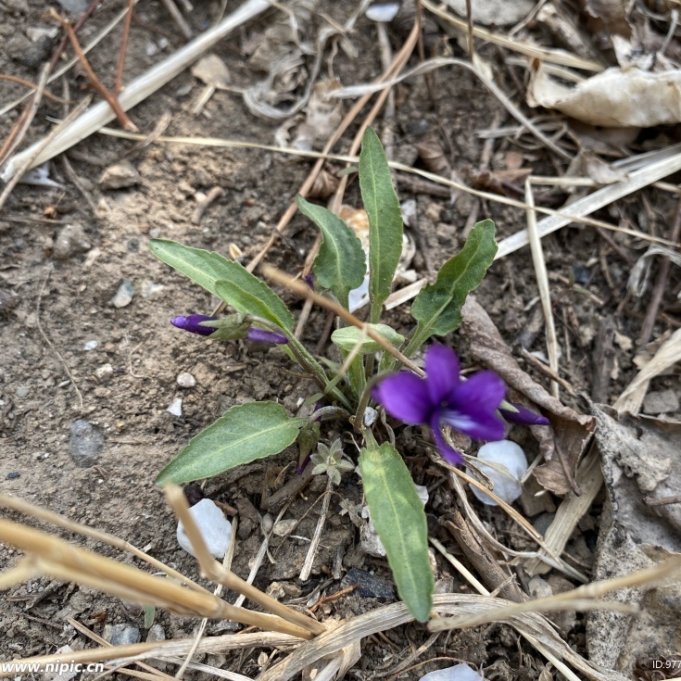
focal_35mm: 32
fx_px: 712
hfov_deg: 51.0
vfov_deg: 51.1
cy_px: 327
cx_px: 383
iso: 32
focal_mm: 4.25
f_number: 1.8
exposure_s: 1/408
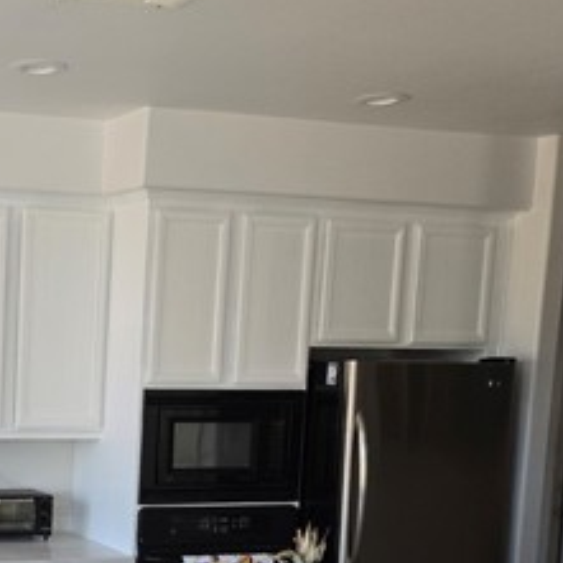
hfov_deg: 26.1
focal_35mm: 59
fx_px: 1086
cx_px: -102
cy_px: 464
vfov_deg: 28.4
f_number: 1.8
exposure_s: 1/180
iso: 200
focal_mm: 5.4
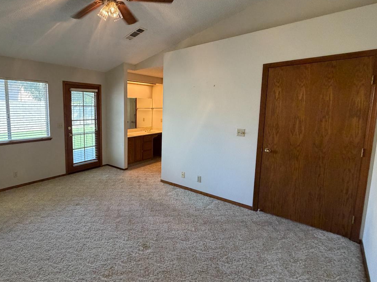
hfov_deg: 81.8
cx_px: 126
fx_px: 207
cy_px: 133
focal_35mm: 19
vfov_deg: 68.6
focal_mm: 2.22
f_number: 2.2
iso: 320
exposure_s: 1/120
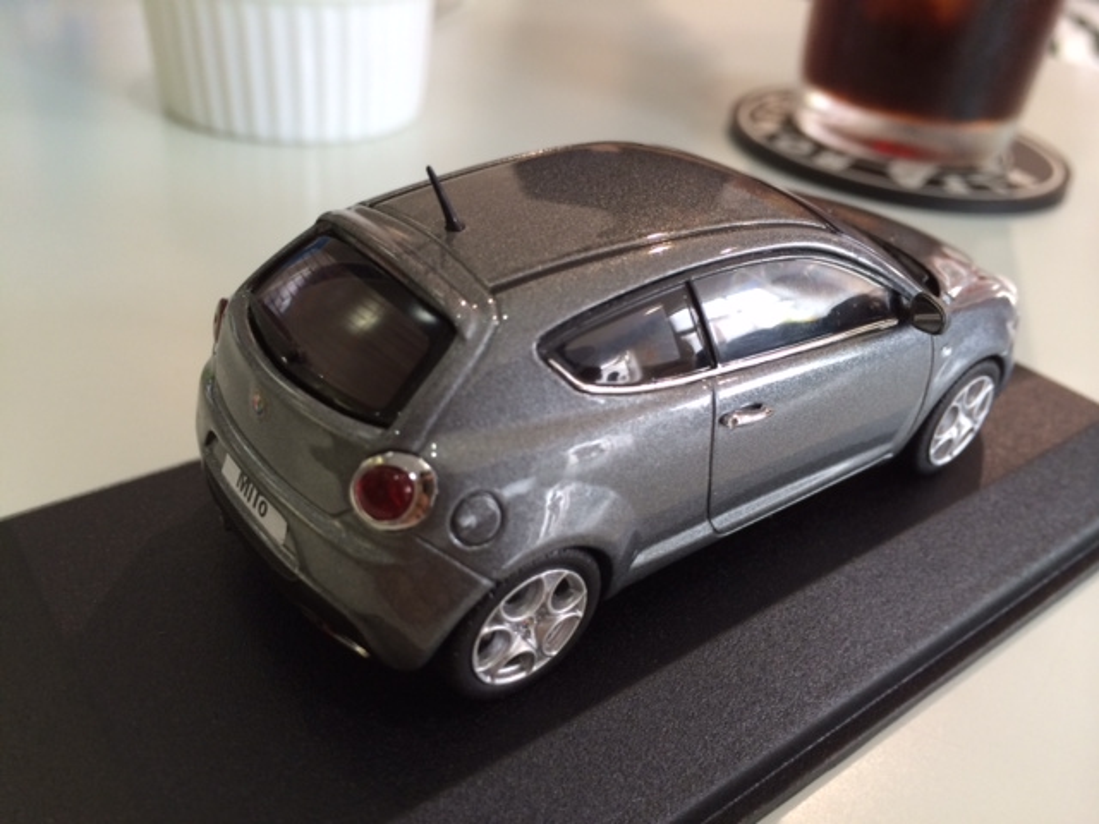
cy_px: 412
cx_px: 550
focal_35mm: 30
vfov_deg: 46.8
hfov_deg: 60.0
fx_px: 952
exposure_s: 1/30
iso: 80
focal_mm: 4.12
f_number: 2.2
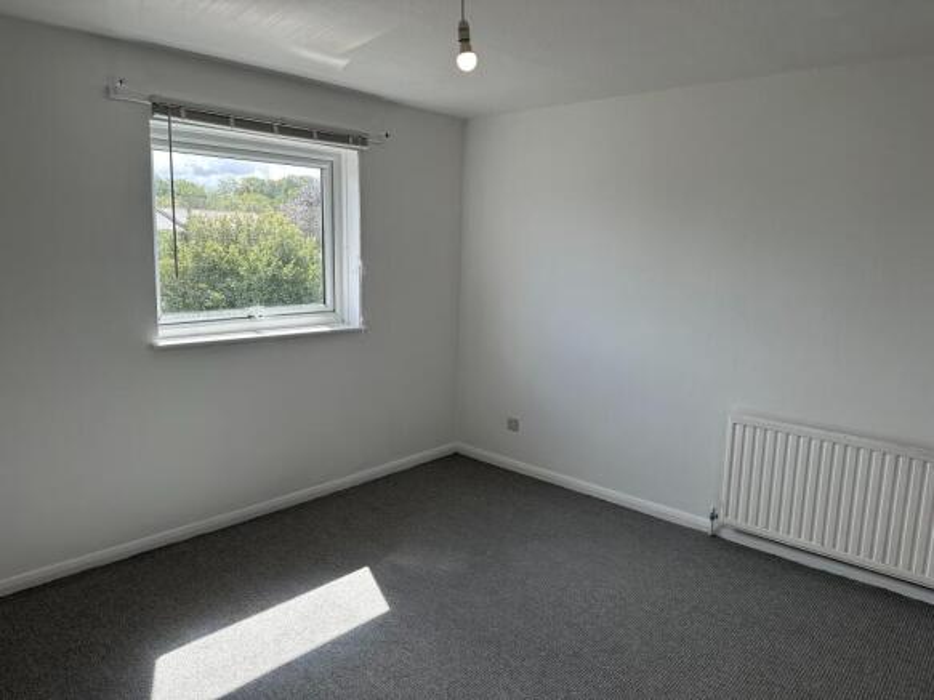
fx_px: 647
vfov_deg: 56.8
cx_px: 467
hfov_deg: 71.6
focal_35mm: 24
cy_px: 350
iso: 80
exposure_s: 1/704
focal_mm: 6.86
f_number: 1.78
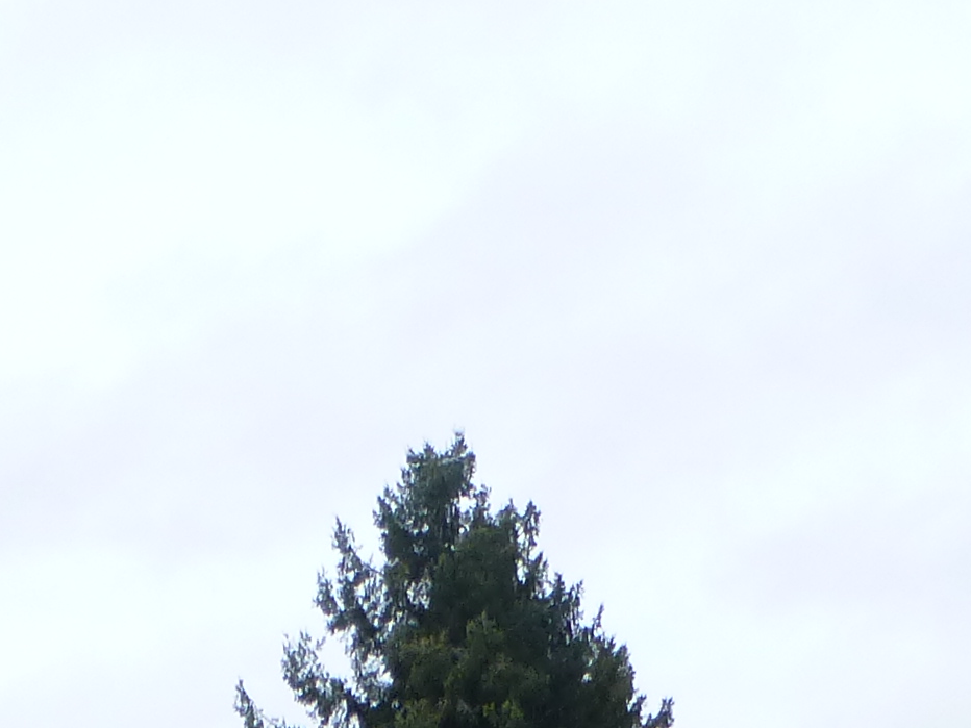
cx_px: 207
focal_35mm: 139
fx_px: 3899
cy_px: 1490
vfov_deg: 9.9
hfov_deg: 14.1
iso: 100
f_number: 4
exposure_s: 1/400
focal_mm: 5.4
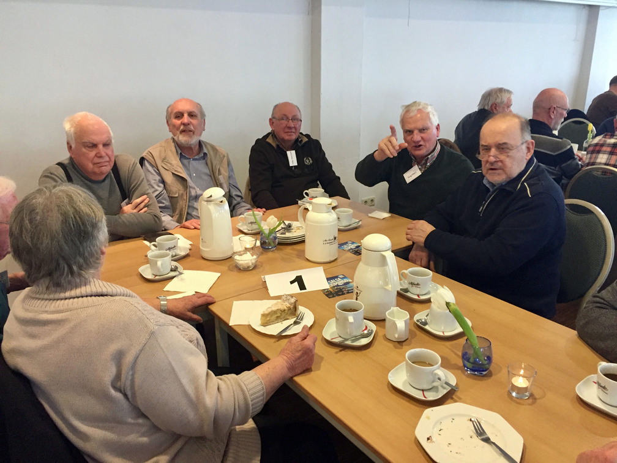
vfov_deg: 48.2
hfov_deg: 61.7
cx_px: 308
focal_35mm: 29
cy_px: 232
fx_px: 517
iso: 200
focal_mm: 4.15
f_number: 2.2
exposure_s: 1/33
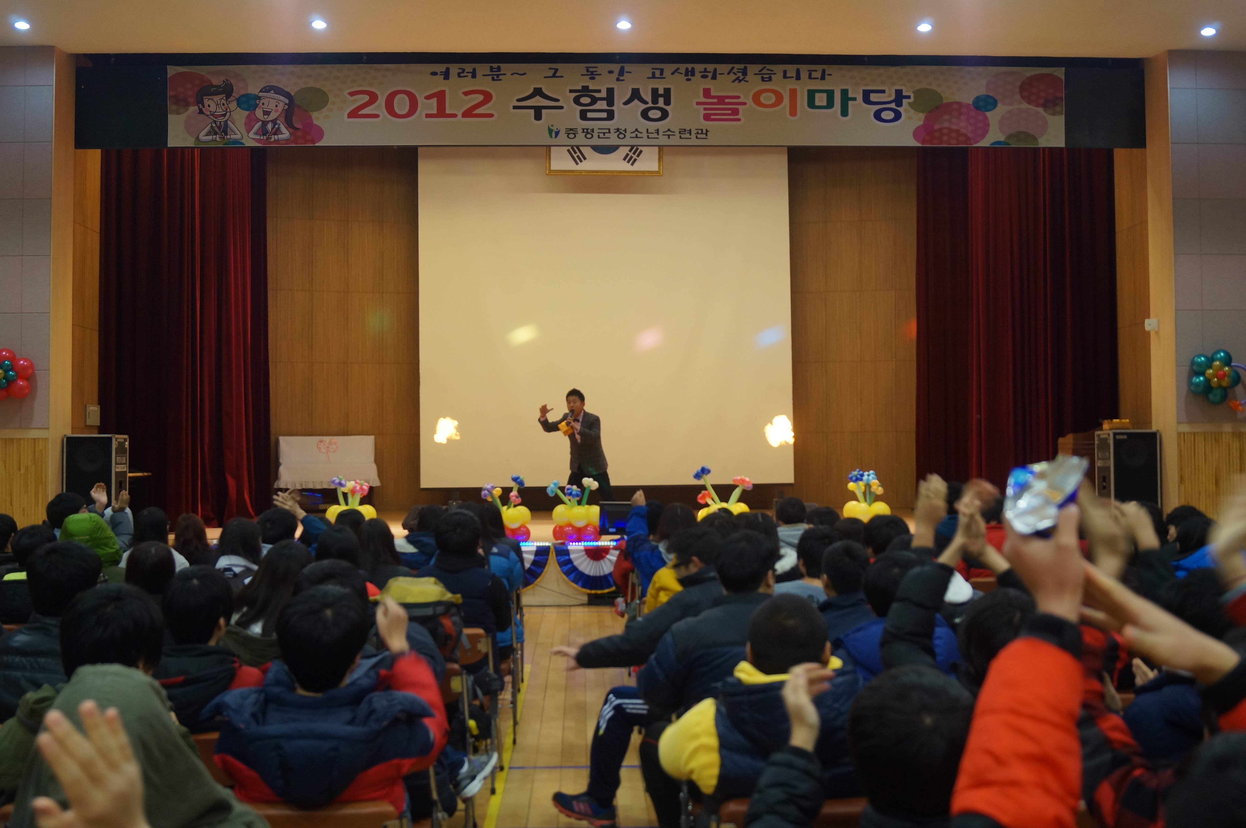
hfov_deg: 53.2
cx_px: 623
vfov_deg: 36.8
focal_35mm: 36
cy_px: 414
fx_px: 1245
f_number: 4
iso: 500
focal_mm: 24
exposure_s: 1/60
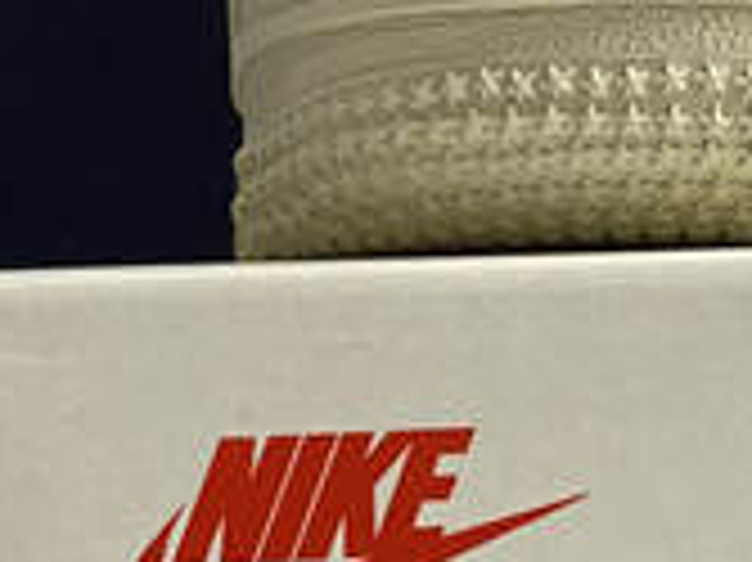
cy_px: 355
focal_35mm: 156
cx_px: 1220
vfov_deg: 9.5
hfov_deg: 11.9
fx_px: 3387
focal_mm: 4.25
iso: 64
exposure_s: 1/100
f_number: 1.8
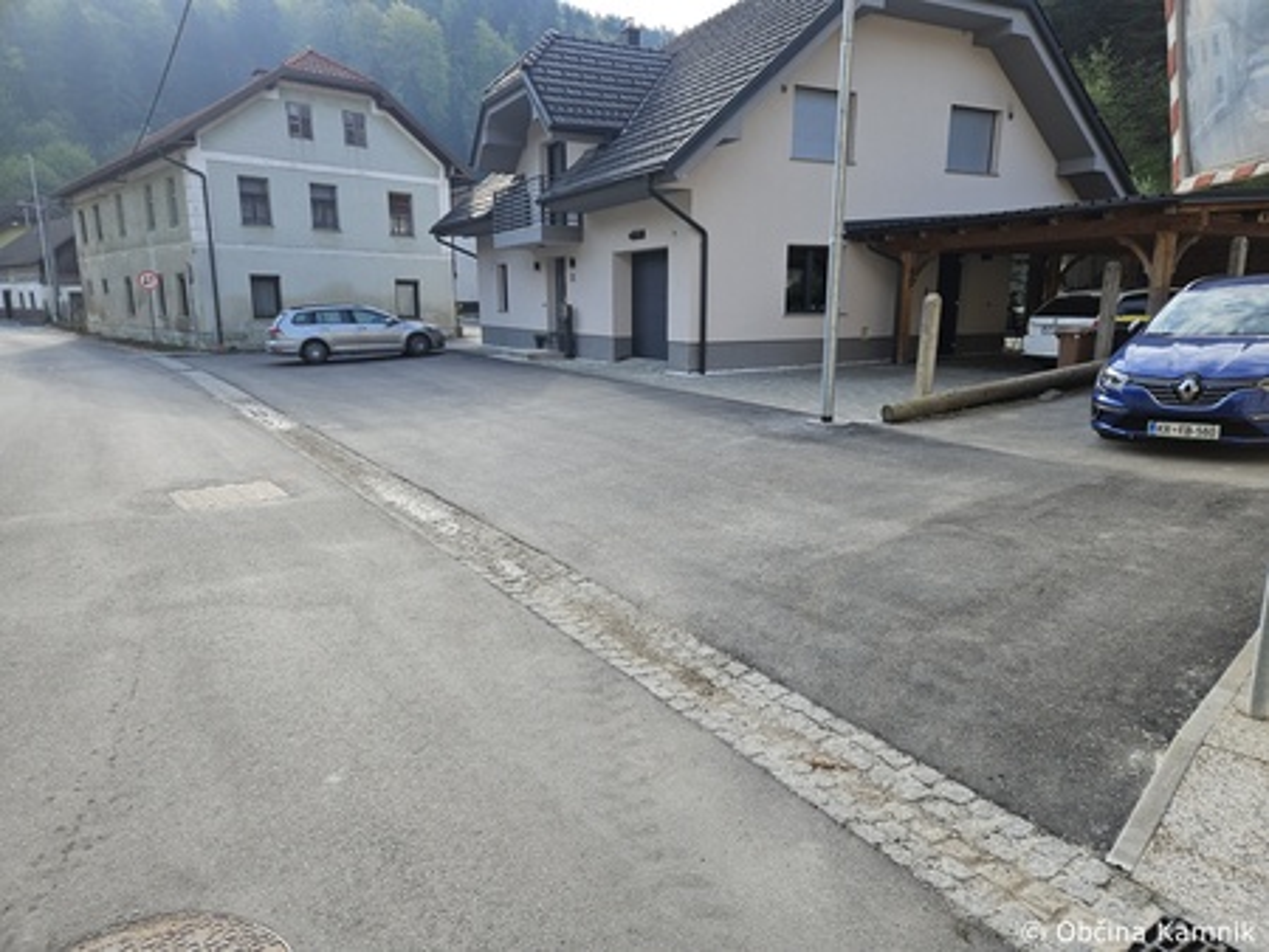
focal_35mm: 23
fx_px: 844
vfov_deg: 58.9
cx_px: 634
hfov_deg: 73.9
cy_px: 476
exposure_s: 1/580
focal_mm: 5.4
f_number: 1.8
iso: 32
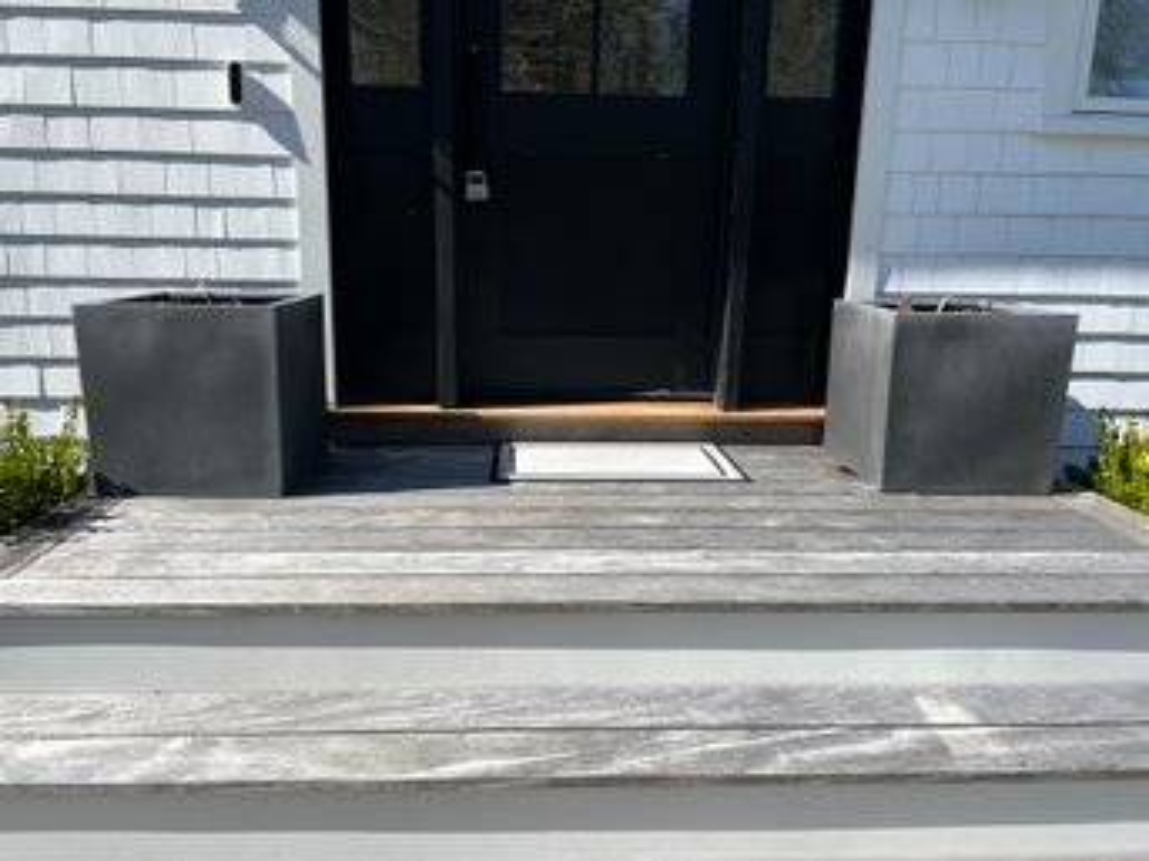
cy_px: 430
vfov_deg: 53.0
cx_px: 574
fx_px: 863
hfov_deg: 67.3
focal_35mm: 26
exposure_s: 1/3257
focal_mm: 5.7
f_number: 1.5
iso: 50
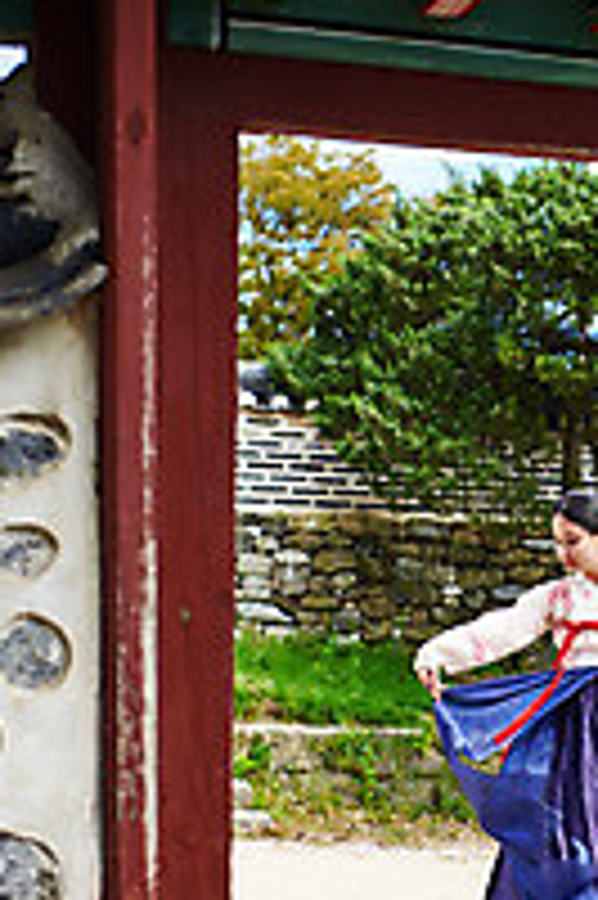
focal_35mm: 96
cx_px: 591
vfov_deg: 21.2
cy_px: 540
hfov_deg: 14.0
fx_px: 2396
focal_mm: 48
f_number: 2.8
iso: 100
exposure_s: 1/1250
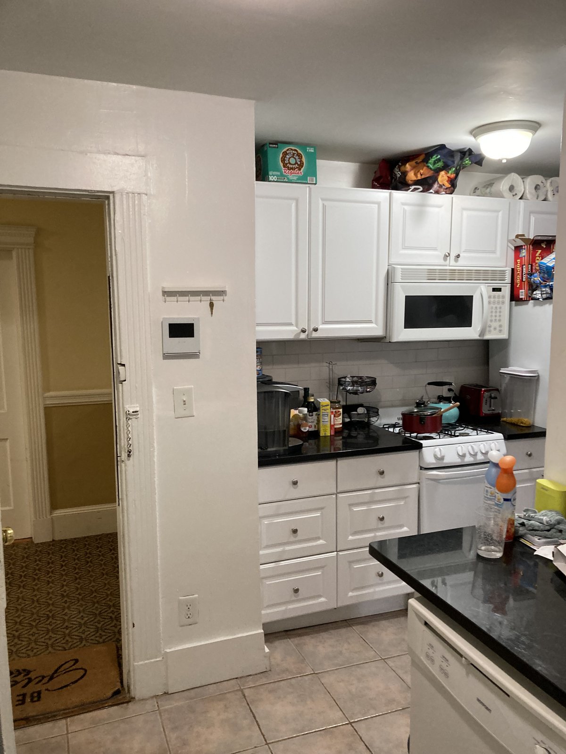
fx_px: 610
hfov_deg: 49.7
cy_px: 377
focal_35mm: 28
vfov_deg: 63.4
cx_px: 283
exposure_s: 1/60
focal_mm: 3.99
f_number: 1.8
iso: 200
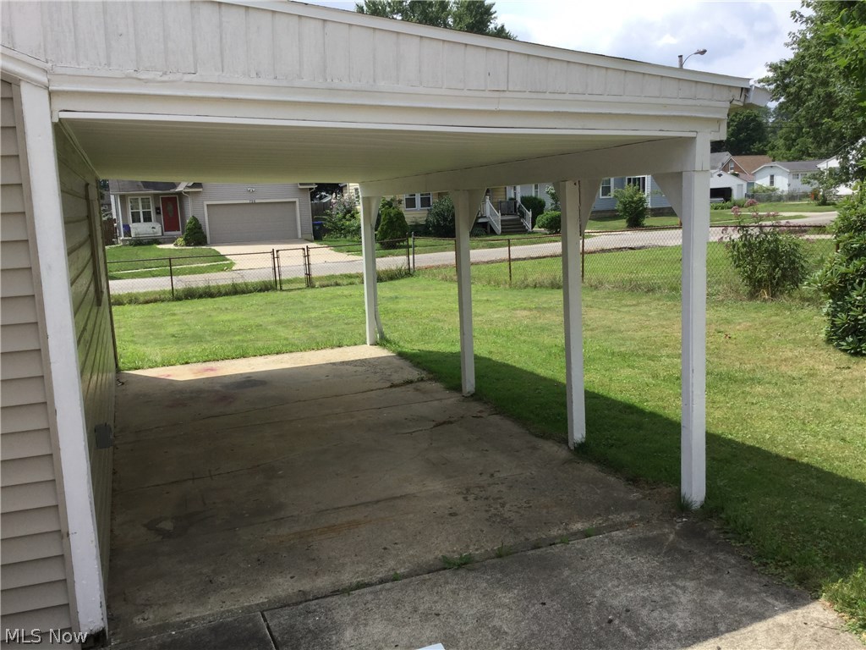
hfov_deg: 58.4
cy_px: 325
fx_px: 776
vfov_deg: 45.4
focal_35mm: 31
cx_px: 433
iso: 25
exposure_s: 1/959
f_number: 2.4
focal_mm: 3.3
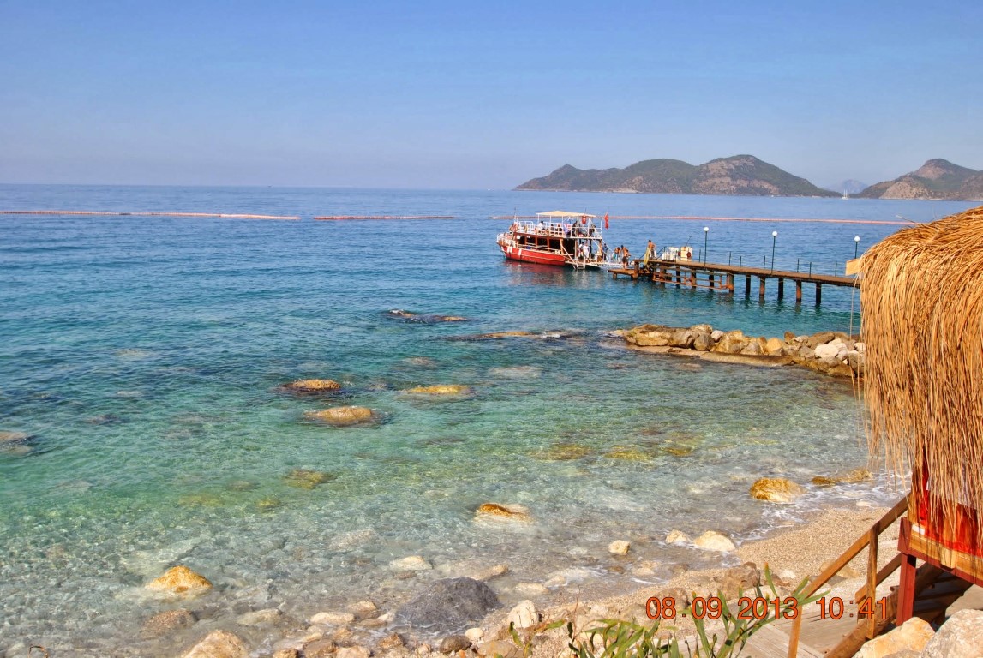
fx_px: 984
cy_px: 329
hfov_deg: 53.1
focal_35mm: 36
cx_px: 492
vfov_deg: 37.0
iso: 100
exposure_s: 1/250
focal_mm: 24
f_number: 8
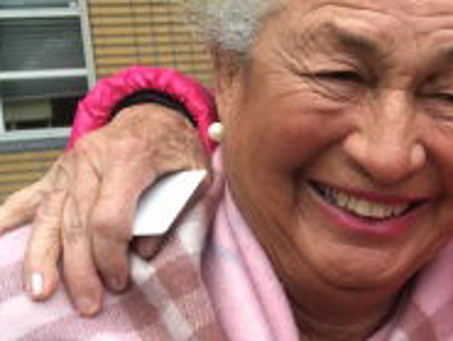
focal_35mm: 78
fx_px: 1021
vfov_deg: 18.8
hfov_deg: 23.3
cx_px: 517
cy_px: 234
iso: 32
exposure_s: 1/100
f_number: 2.2
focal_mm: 4.15
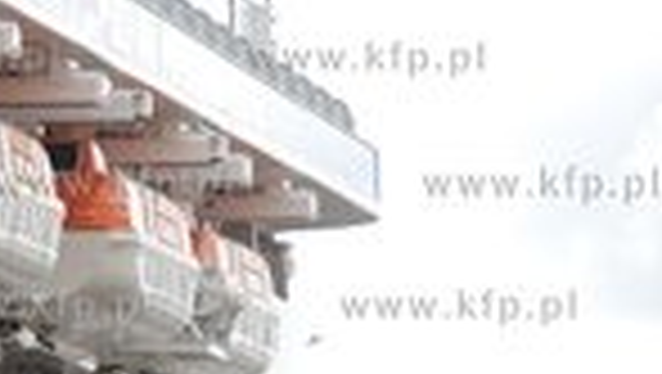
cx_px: -158
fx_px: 9997
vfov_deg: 2.1
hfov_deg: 3.8
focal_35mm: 569
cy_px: -126
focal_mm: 200
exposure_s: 1/400
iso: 200
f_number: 5.6
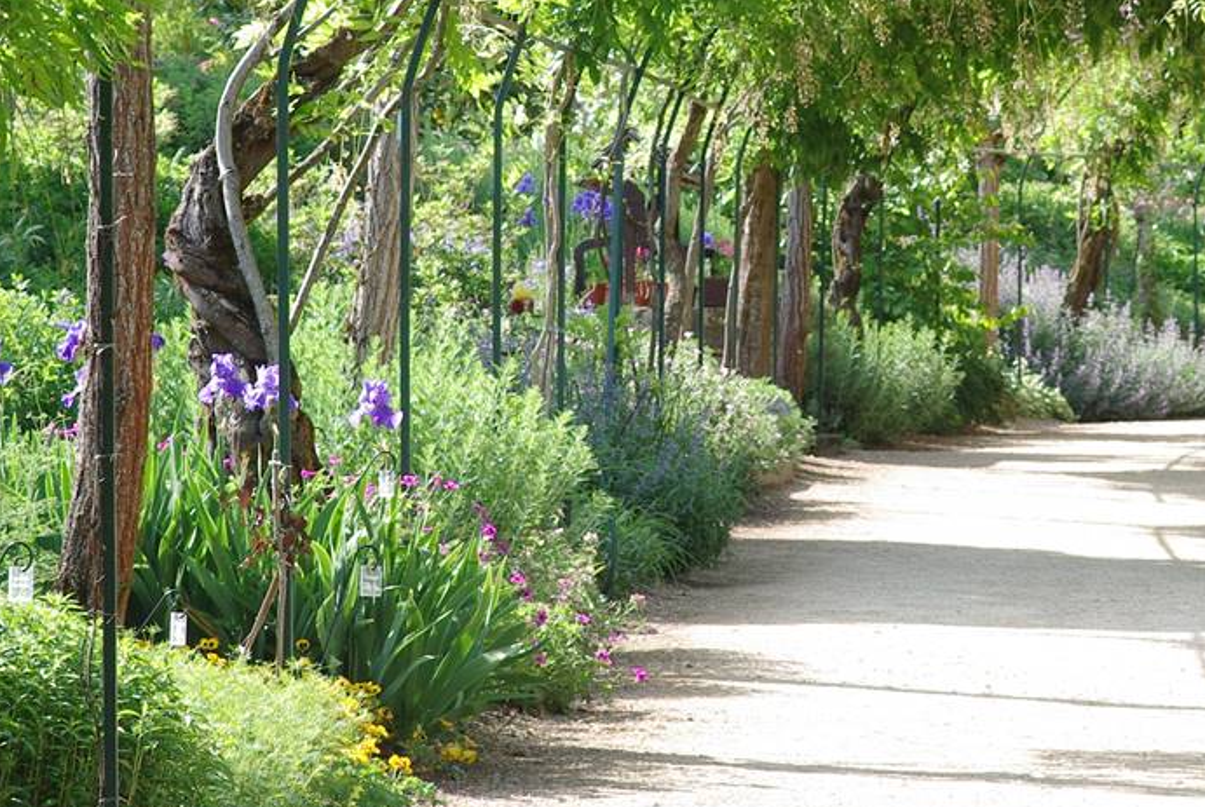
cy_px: 10
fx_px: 8146
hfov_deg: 8.5
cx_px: 776
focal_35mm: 243
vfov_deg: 5.7
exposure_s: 1/125
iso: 200
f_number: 6.3
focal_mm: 70
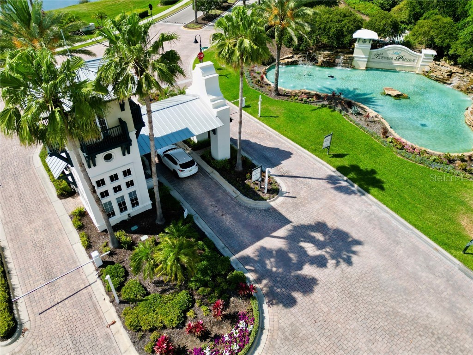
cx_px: 236
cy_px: 178
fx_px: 328
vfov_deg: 56.8
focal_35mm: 24
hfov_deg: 71.6
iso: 120
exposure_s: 1/3000
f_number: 1.7
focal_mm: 6.72
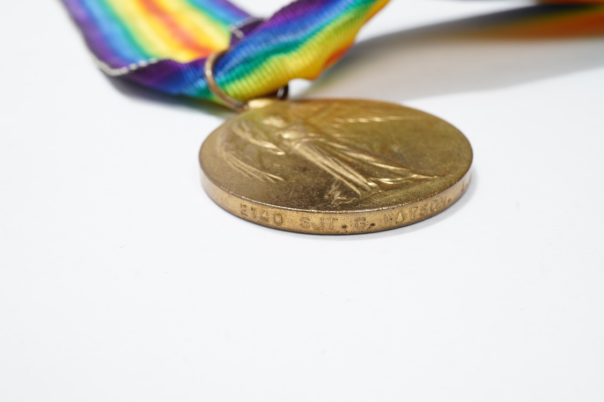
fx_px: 755
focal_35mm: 45
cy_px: 201
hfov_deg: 43.6
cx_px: 302
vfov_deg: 29.9
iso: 100
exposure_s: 1/100
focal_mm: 30
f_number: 22
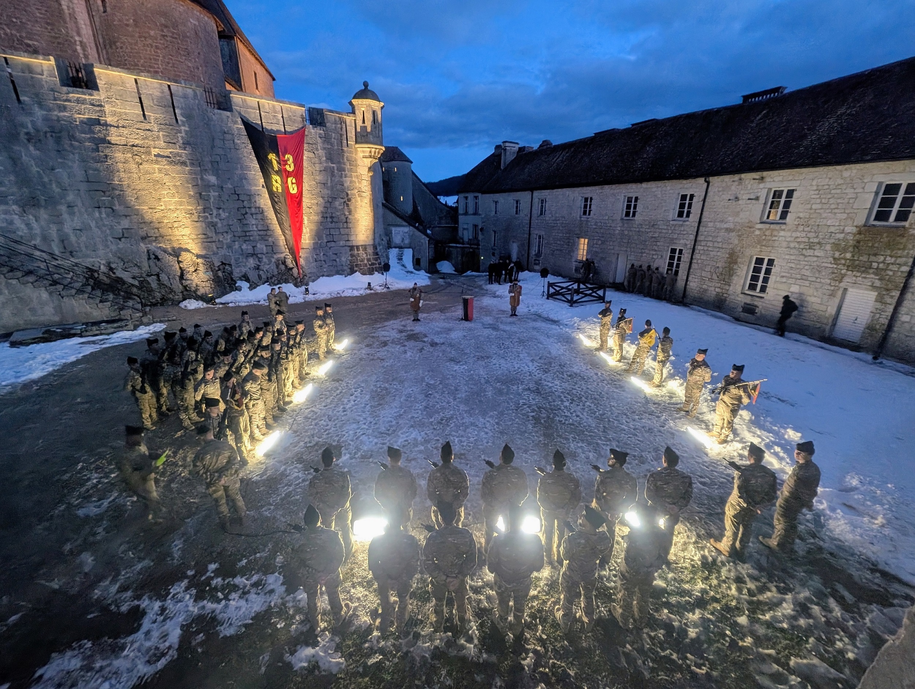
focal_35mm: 13
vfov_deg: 90.0
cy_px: 344
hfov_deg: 106.1
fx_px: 344
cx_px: 458
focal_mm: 1.95
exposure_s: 1/25
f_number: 2.2
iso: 199
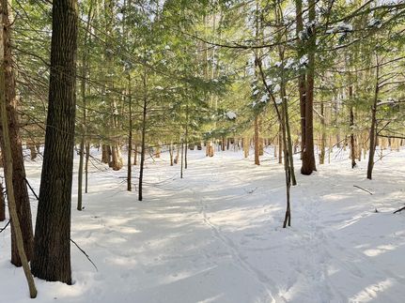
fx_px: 281
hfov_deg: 71.6
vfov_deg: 56.8
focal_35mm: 24
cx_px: 202
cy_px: 152
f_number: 1.78
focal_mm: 6.76
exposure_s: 1/243
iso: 125
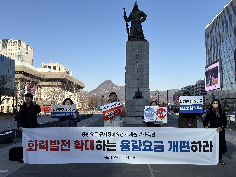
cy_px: 88
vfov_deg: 40.7
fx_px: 239
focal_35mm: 35
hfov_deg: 52.6
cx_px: 118
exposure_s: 1/3610
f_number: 1.78
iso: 64
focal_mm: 6.76
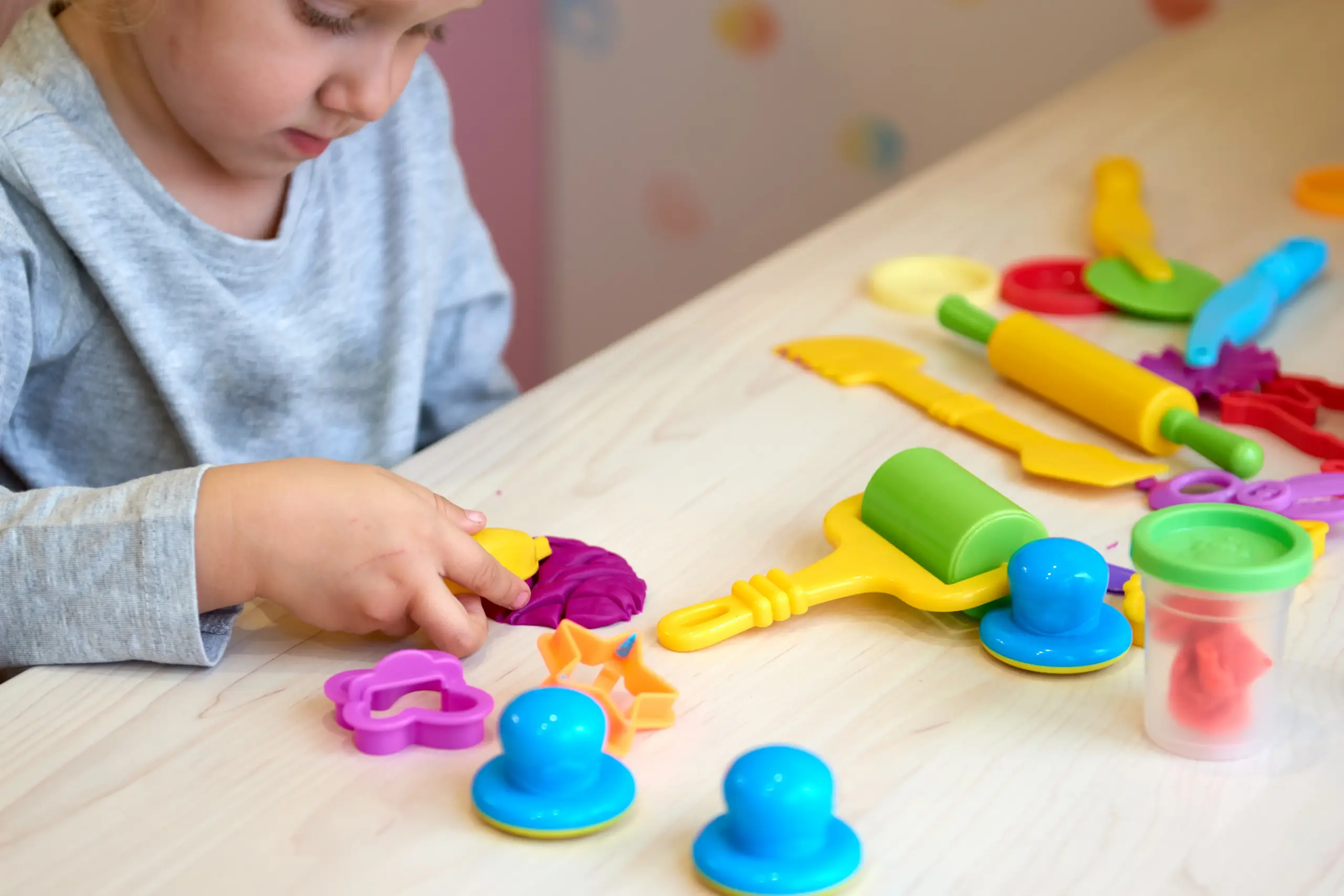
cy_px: 448
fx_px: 3472
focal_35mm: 93
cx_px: 672
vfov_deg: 14.7
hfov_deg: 21.9
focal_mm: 62
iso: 100
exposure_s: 1/40
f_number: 2.8
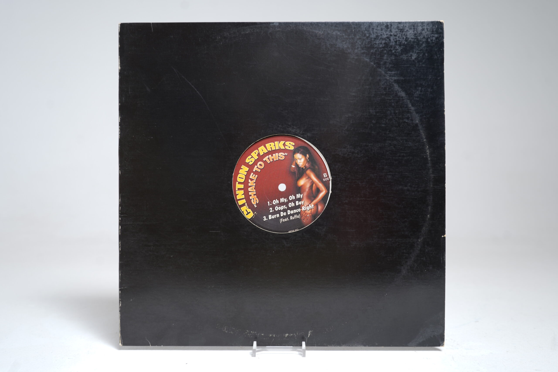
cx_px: 279
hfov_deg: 61.9
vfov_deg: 43.6
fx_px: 465
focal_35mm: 30
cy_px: 186
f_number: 5
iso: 64
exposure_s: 1/2.5
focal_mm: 30
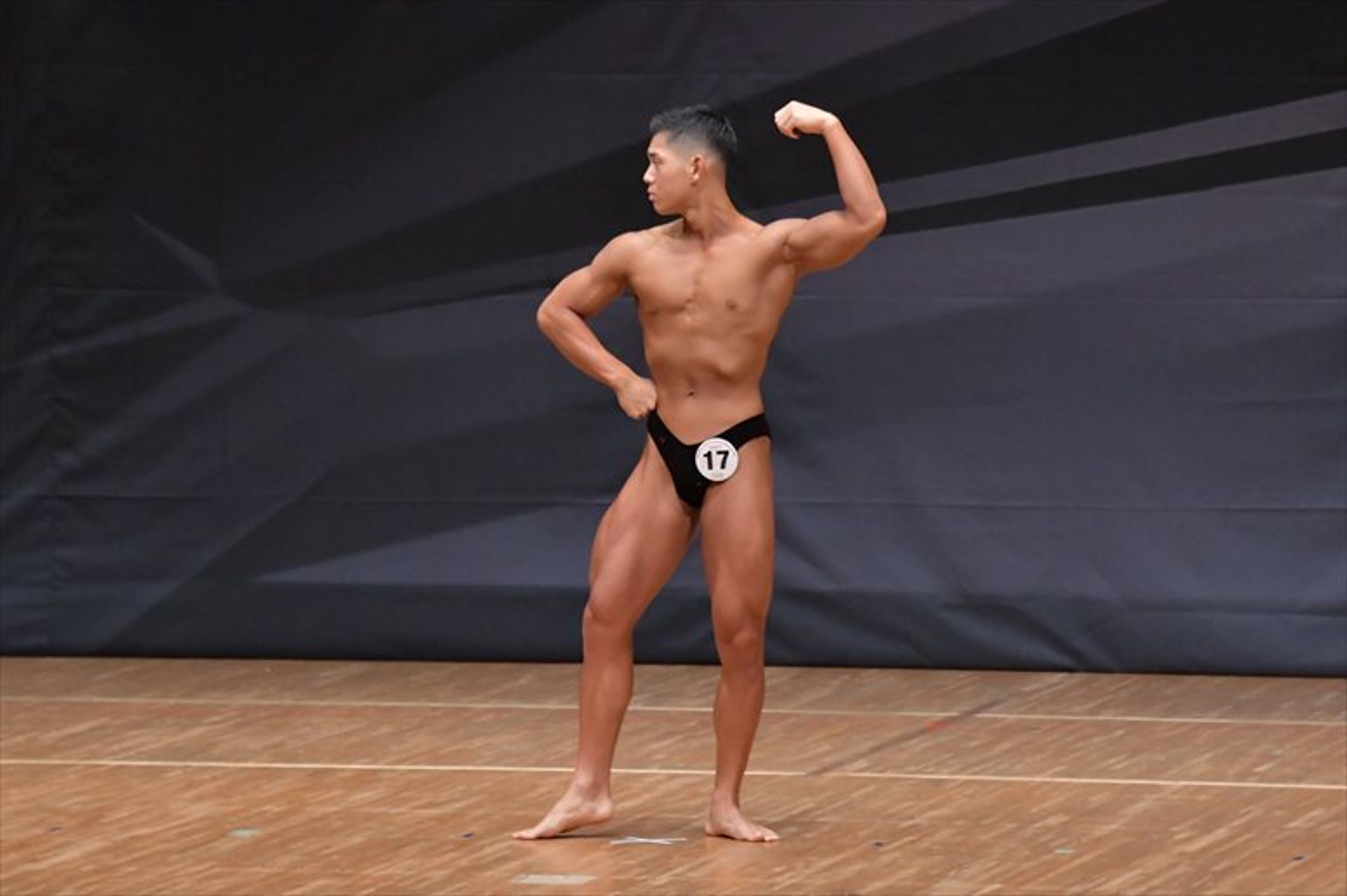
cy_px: 448
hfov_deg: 7.6
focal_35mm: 270
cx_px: 674
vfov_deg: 5.1
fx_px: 10098
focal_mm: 180
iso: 6400
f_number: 5.6
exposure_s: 1/400
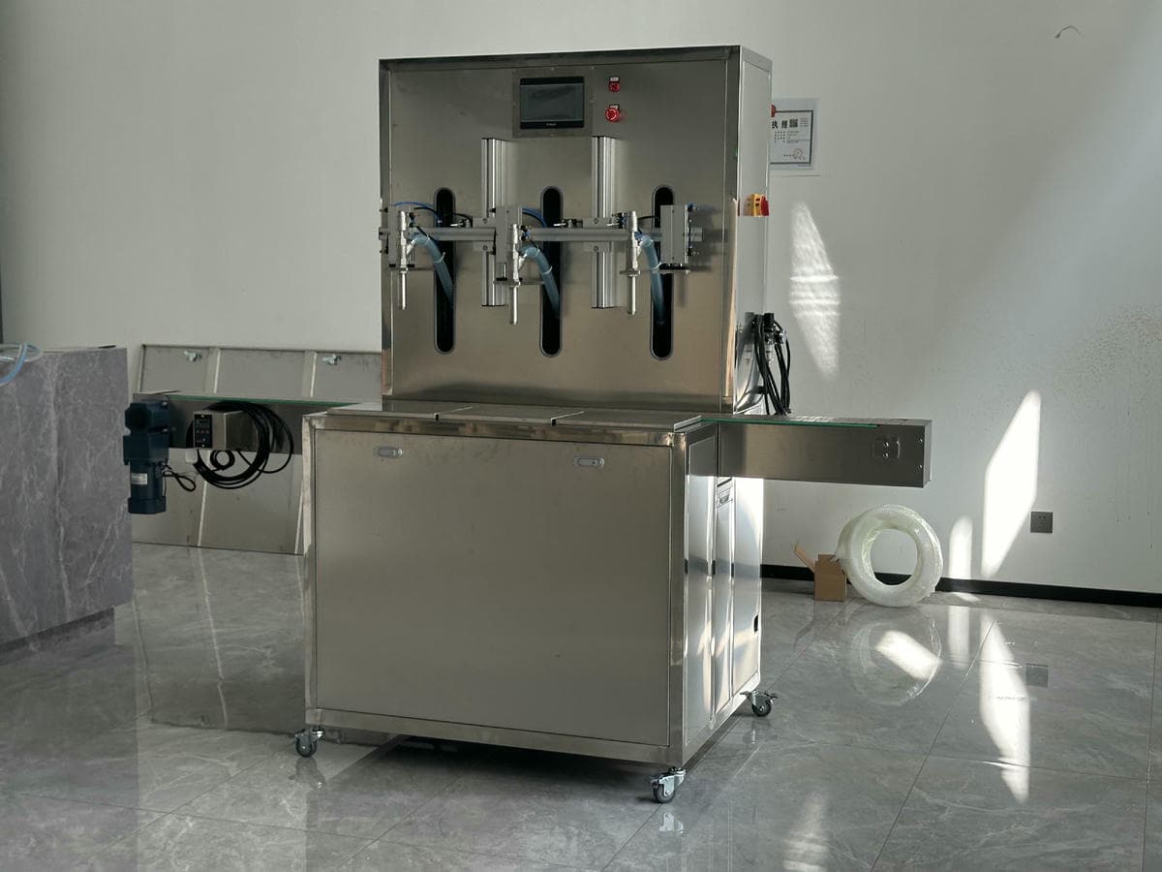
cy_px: 436
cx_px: 581
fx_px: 1611
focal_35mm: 48
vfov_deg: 30.3
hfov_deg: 39.7
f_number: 1.78
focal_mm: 6.86
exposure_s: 1/60
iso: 100
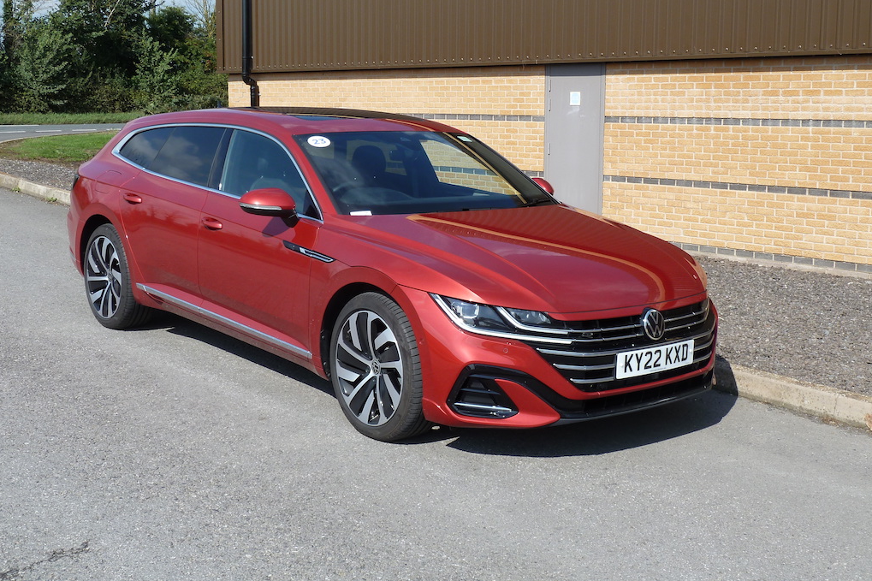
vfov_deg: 29.2
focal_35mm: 46
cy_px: 265
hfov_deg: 42.8
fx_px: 1114
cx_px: 435
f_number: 4
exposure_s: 1/500
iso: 80
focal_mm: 7.3
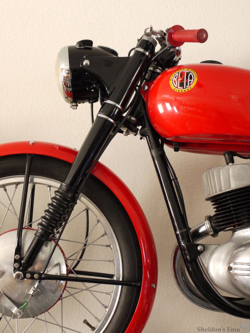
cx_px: 125
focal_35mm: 46
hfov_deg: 31.5
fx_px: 443
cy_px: 166
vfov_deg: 41.2
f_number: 4.8
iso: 640
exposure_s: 1/30
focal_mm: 23
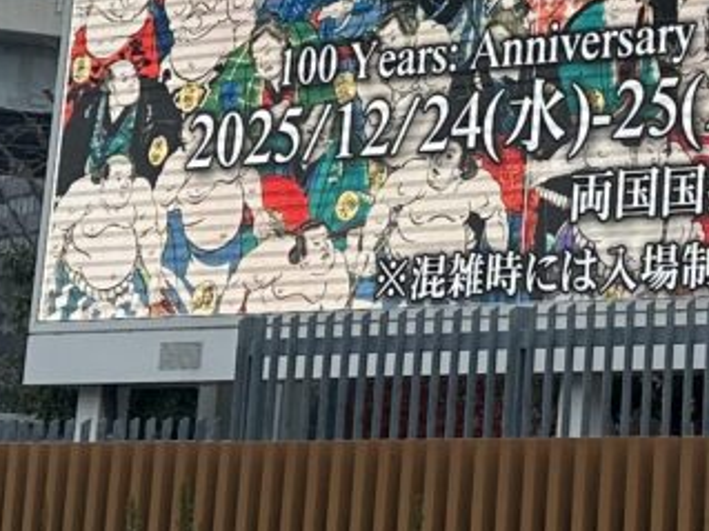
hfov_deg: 22.0
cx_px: 996
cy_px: 82
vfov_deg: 18.9
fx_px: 1577
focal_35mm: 77
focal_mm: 6.86
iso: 80
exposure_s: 1/1473
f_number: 1.78
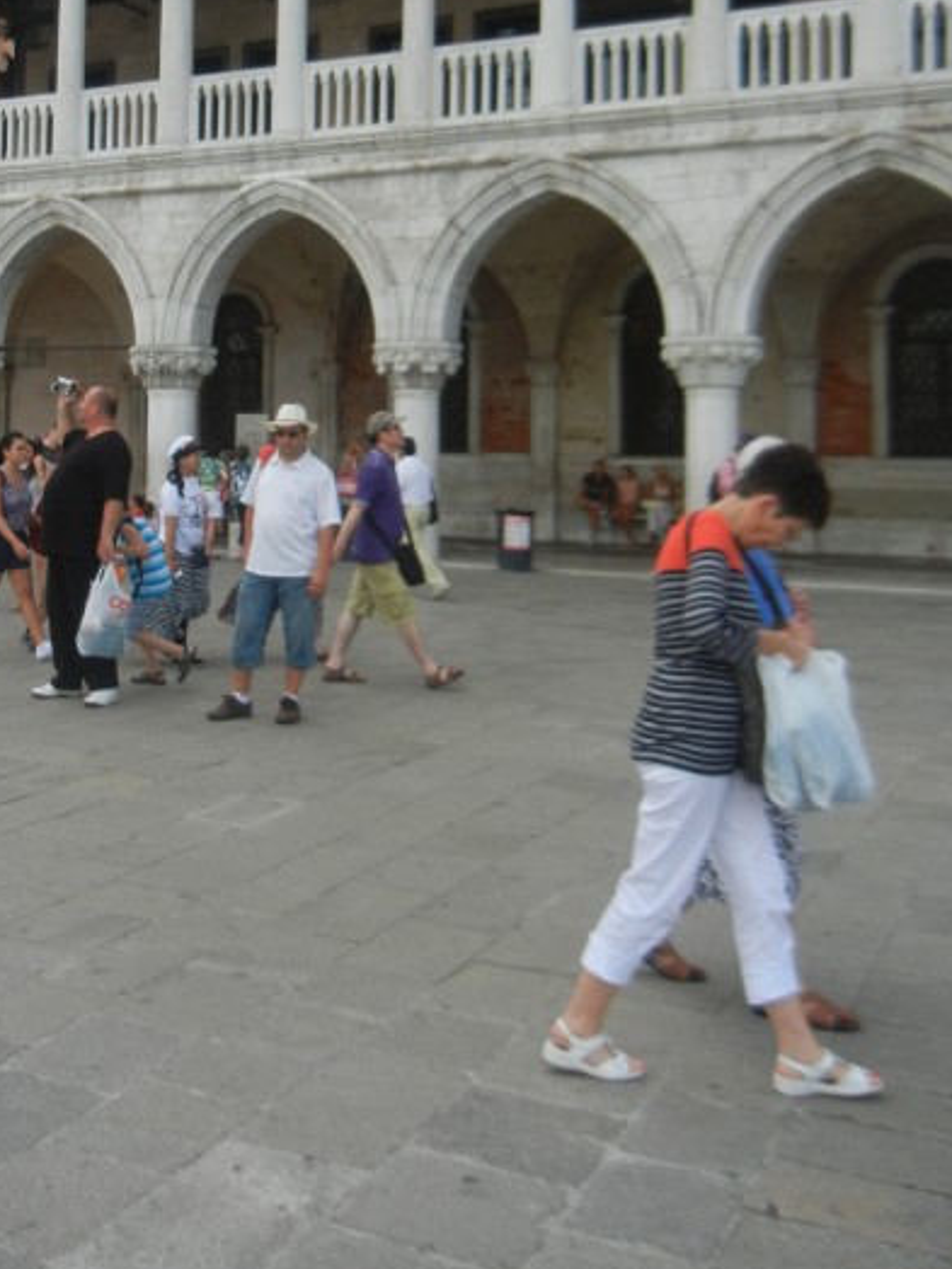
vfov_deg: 42.1
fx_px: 1613
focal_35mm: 44
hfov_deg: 32.4
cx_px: 259
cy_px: 375
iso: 160
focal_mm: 5.4
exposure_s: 1/324
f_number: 3.5
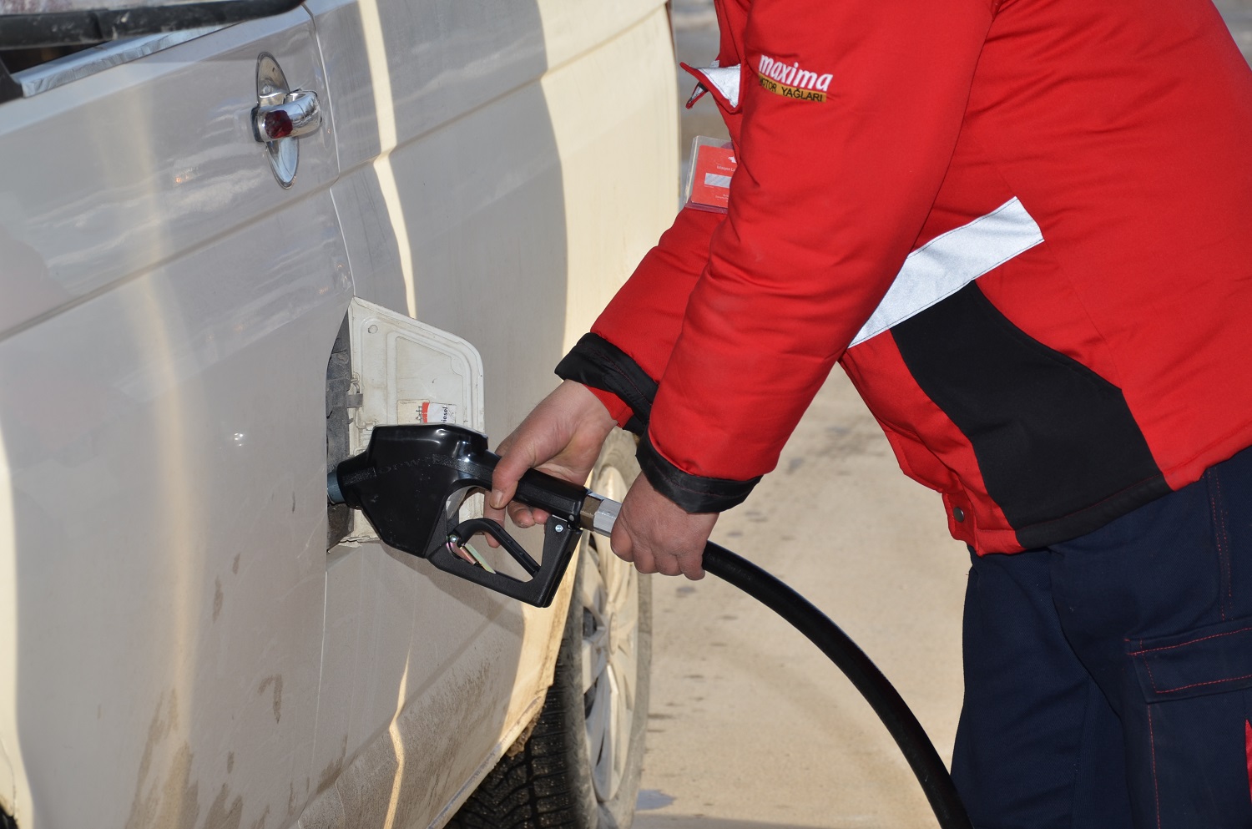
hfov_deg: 14.4
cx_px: 626
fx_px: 4945
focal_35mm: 142
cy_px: 414
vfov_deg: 9.6
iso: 100
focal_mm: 95
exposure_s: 1/250
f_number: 8
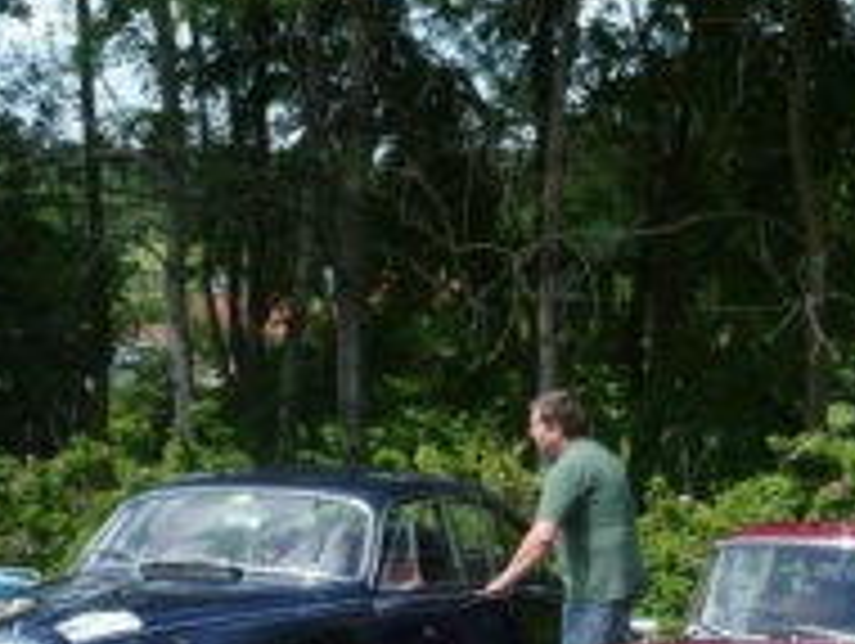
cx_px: 896
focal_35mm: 105
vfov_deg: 13.8
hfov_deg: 18.1
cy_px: 705
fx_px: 2597
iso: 100
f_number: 3
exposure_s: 1/640
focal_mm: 6.6
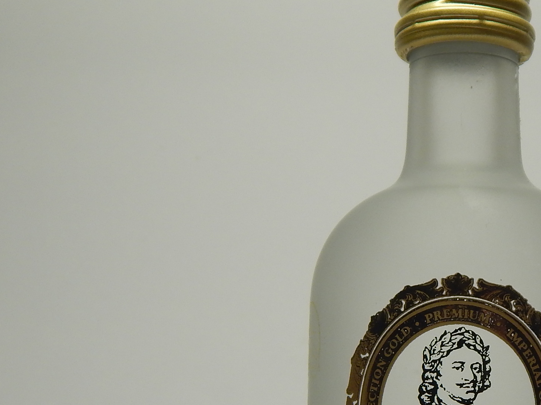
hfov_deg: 22.5
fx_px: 1328
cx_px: 482
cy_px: 344
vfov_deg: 17.2
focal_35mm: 85
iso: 125
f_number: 3.4
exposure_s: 1/200
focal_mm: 6.8
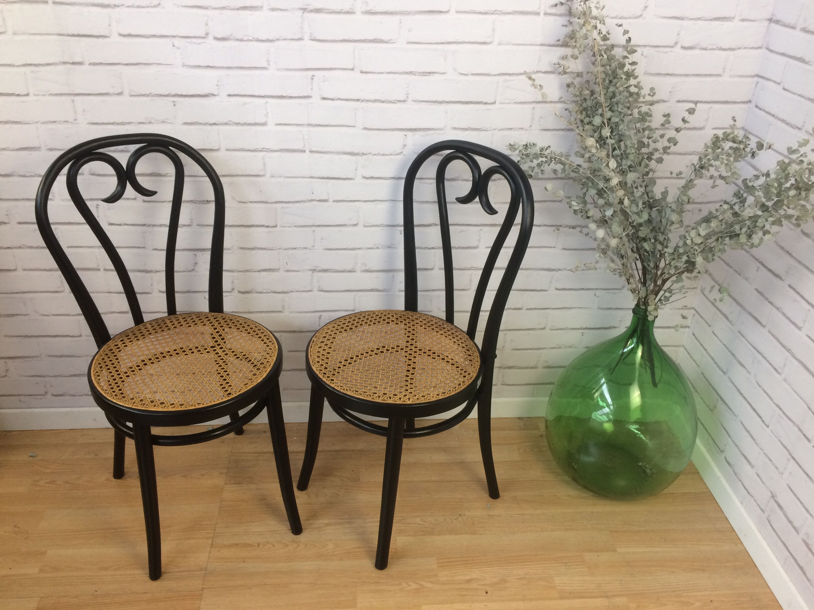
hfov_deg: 61.7
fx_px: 682
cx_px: 407
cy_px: 305
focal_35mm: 29
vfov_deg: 48.2
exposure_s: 1/33
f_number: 2.2
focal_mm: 4.15
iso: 50
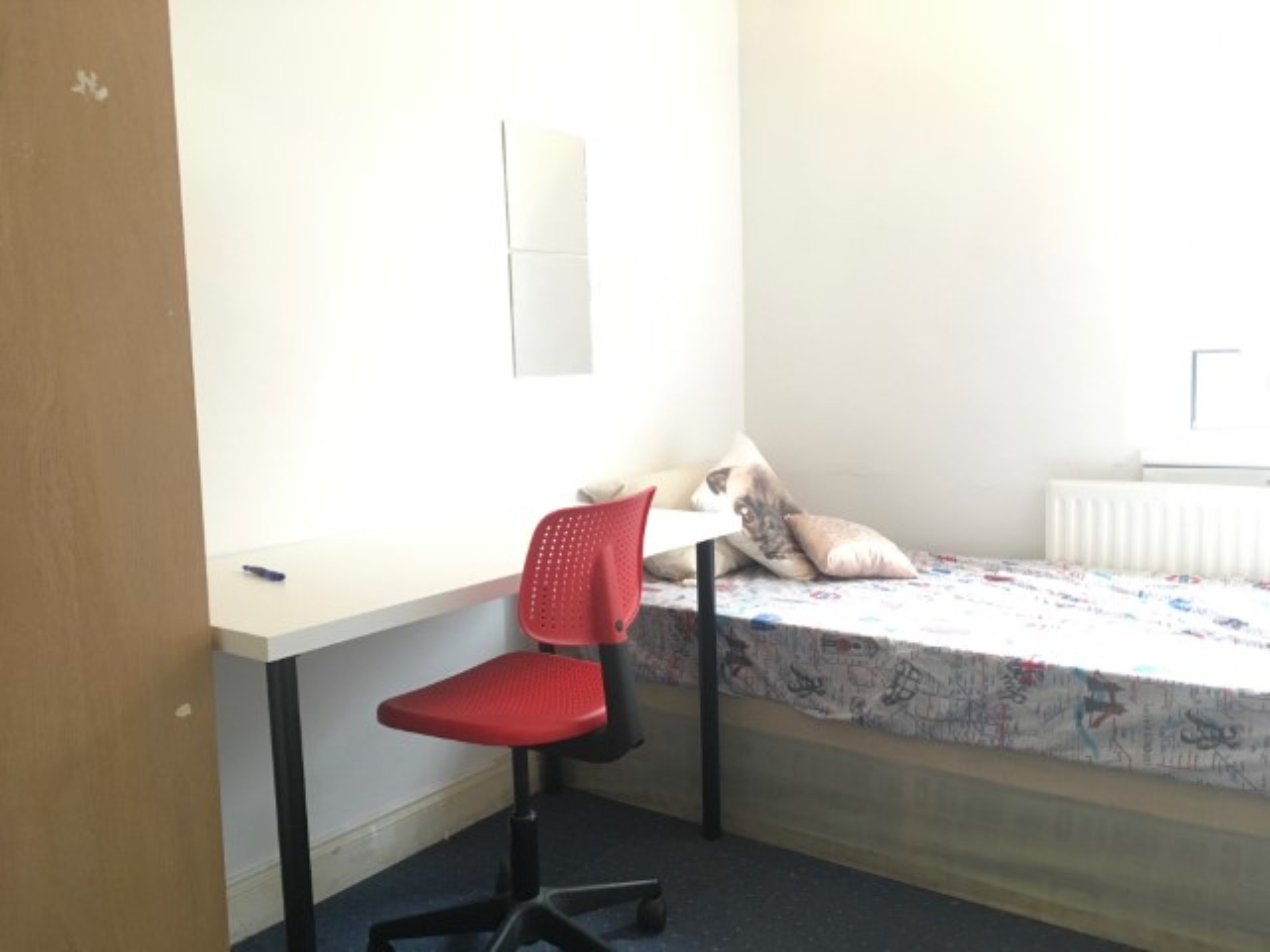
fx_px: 1064
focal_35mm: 29
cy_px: 476
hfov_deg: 61.7
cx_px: 635
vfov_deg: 48.2
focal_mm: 4.15
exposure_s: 1/33
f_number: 2.2
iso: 160
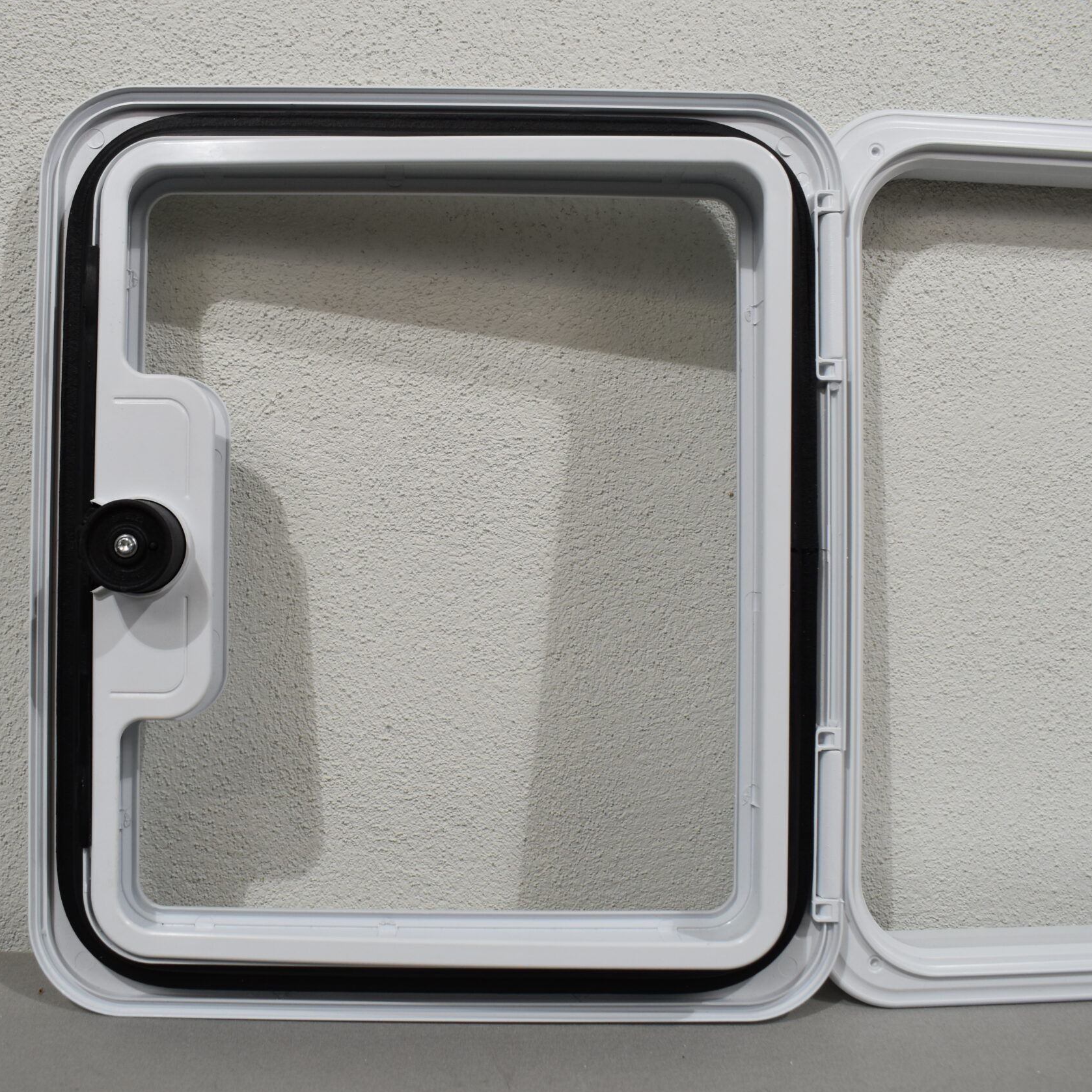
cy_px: 540
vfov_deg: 47.2
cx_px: 476
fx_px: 1249
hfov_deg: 47.1
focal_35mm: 35
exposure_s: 1/125
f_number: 5.6
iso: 400
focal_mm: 18
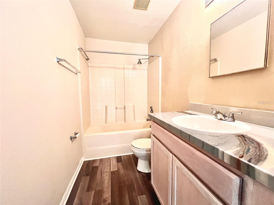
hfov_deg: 106.2
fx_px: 103
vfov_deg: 89.9
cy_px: 102
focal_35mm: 13
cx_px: 137
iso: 320
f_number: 1.8
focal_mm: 1.57
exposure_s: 1/60
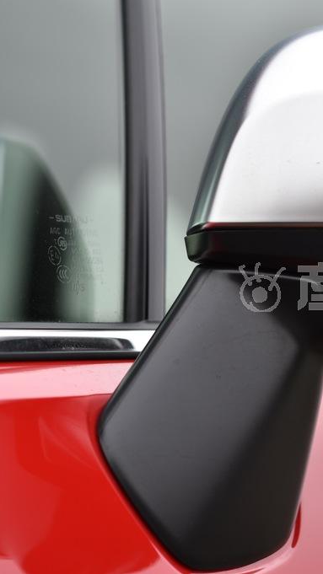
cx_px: 417
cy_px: 287
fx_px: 2041
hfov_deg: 8.9
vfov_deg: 16.0
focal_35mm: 134
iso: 125
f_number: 4
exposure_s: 1/100
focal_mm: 85
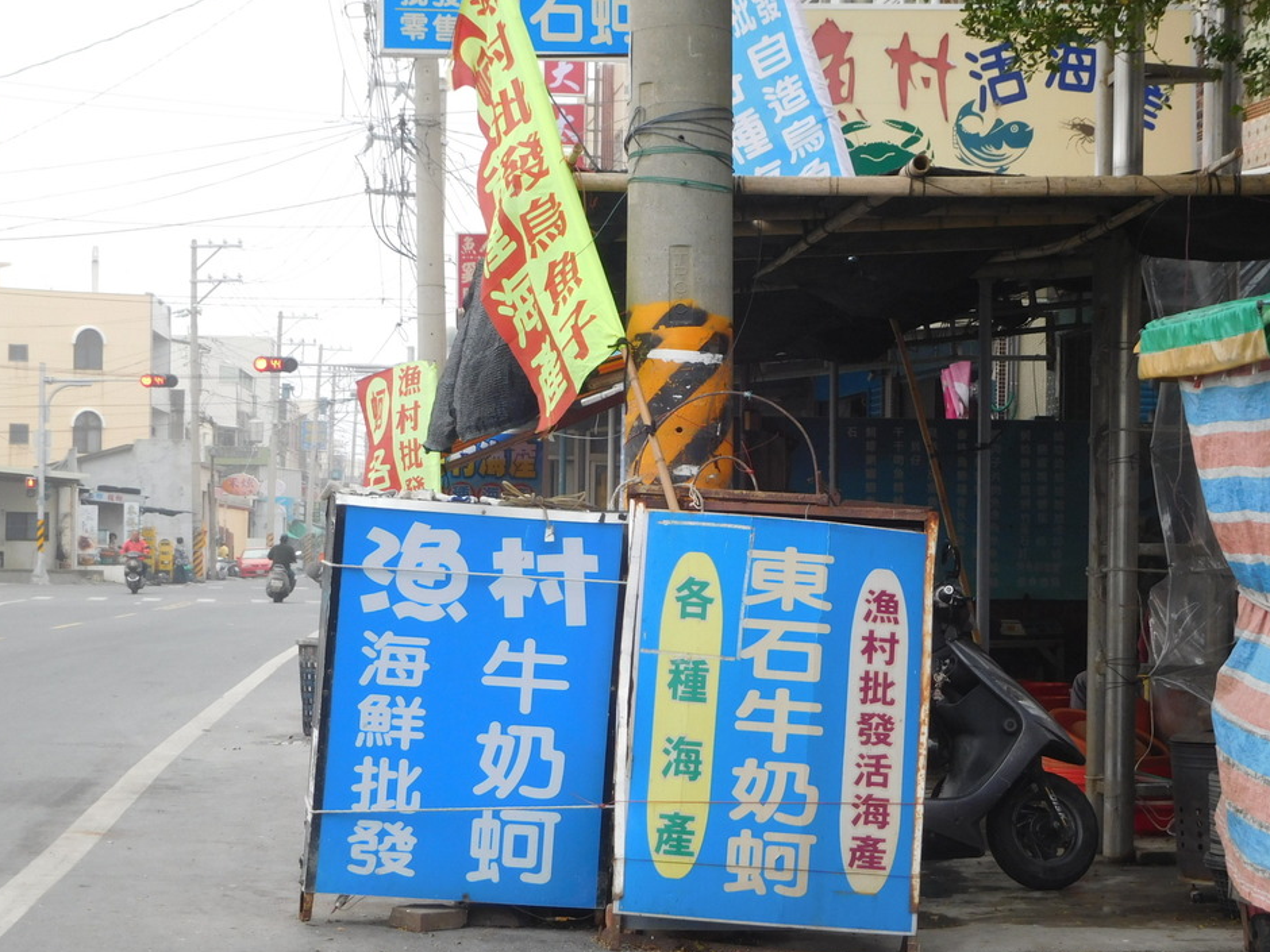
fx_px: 3595
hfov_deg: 20.0
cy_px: 579
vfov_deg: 15.1
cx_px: 698
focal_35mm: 98
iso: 125
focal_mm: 14.3
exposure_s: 1/200
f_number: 4.6
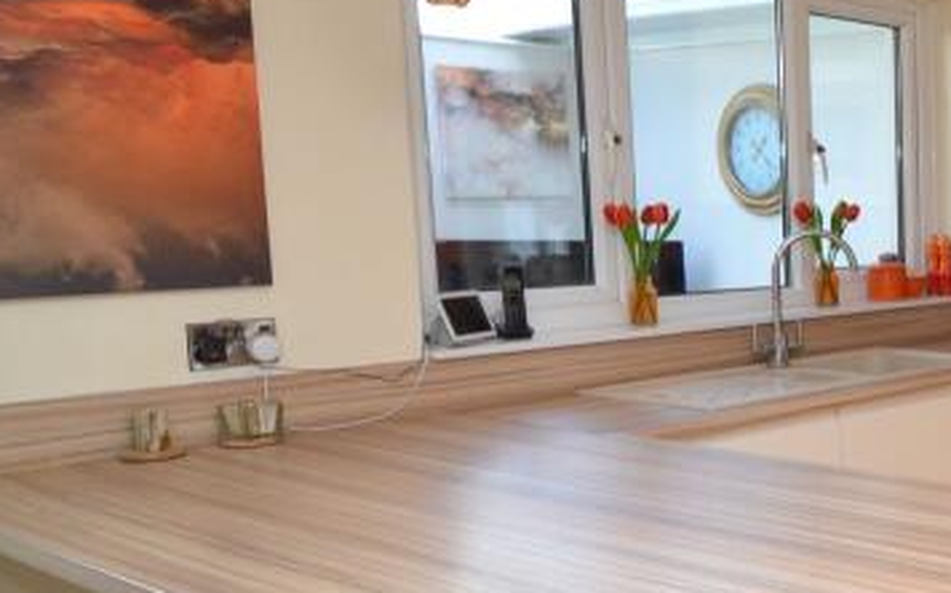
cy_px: 317
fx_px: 1140
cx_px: 1258
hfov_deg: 32.7
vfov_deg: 29.2
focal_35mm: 44
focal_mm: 10
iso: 400
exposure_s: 1/100
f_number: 5
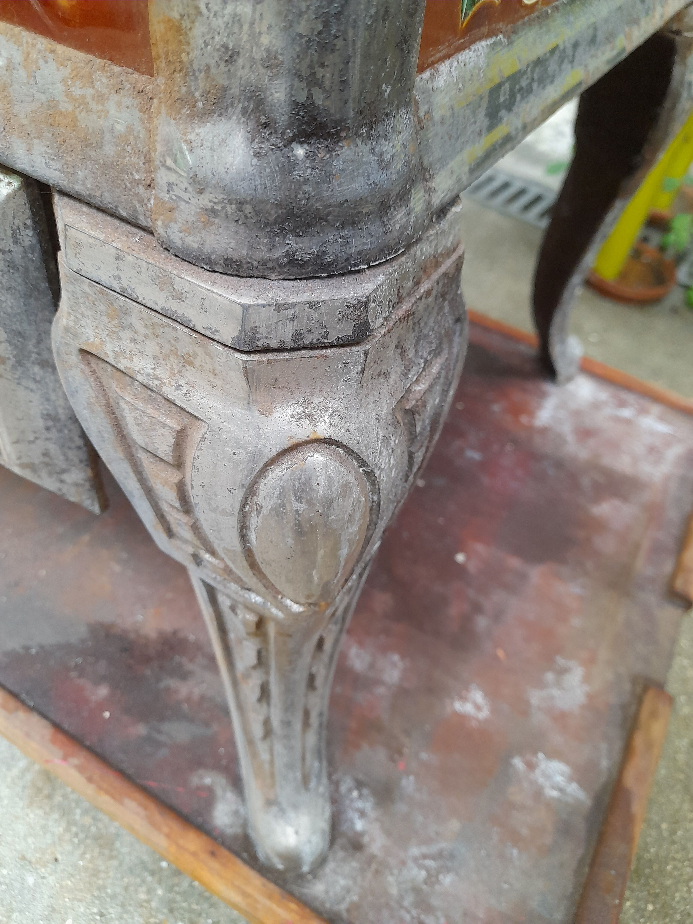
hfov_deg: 54.9
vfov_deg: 69.4
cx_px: 346
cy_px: 462
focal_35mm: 25
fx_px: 667
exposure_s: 1/40
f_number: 2
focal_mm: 4.6
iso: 250
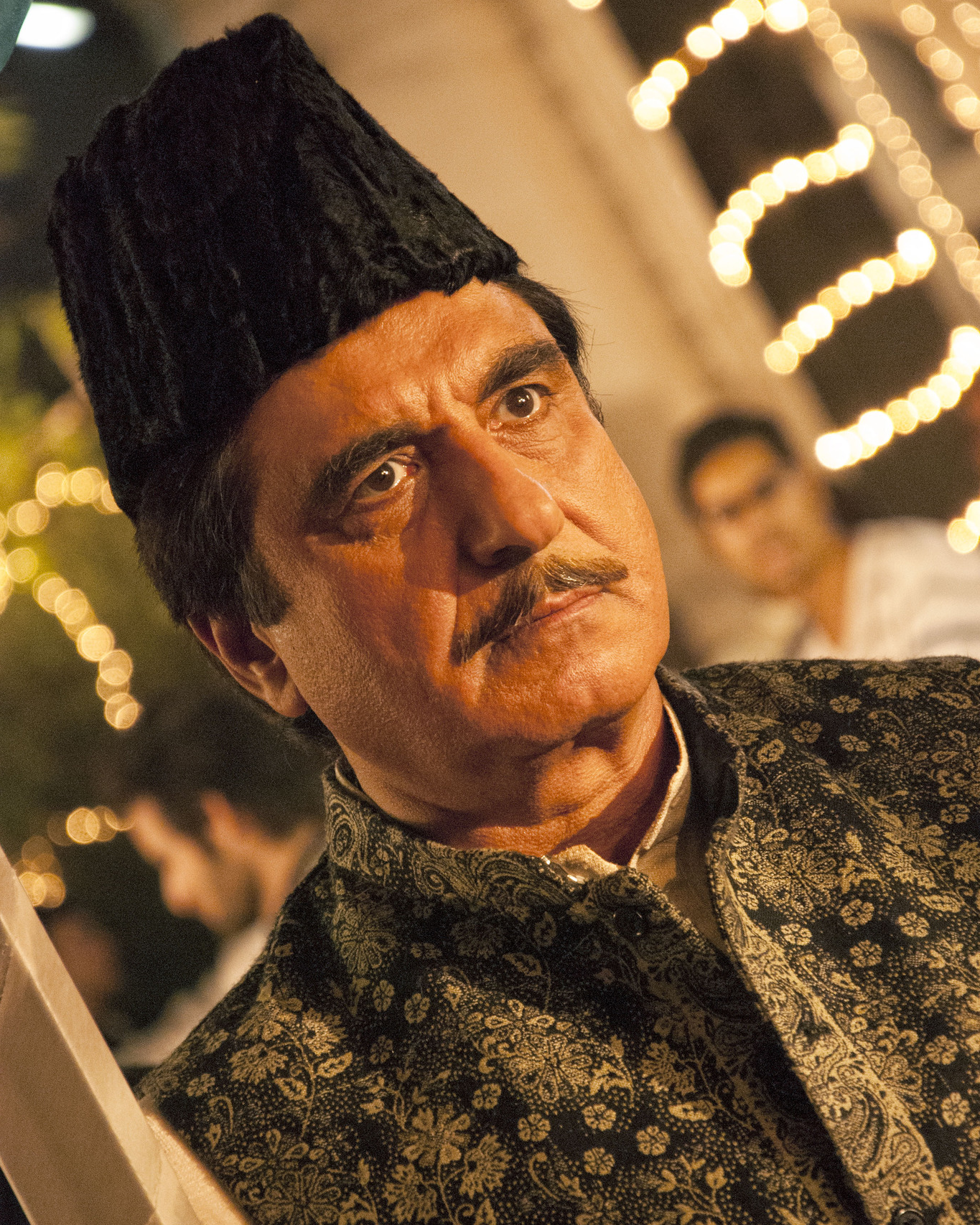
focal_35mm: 178
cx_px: 490
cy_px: 647
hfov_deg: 8.7
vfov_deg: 10.9
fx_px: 6439
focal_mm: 105
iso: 1600
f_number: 5.6
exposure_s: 1/25
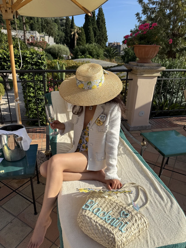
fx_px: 172
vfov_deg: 71.6
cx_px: 93
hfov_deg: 56.8
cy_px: 124
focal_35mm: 24
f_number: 1.78
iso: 80
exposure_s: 1/4673
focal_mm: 6.76
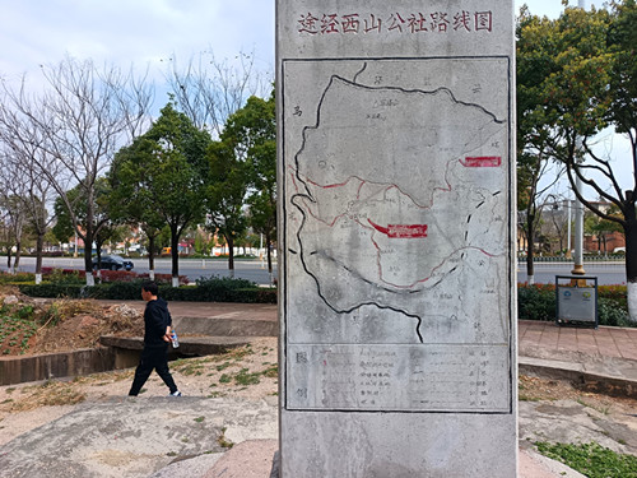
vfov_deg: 56.8
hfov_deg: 71.6
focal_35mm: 24
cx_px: 318
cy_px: 239
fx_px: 442
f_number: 1.75
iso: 100
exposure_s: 1/373
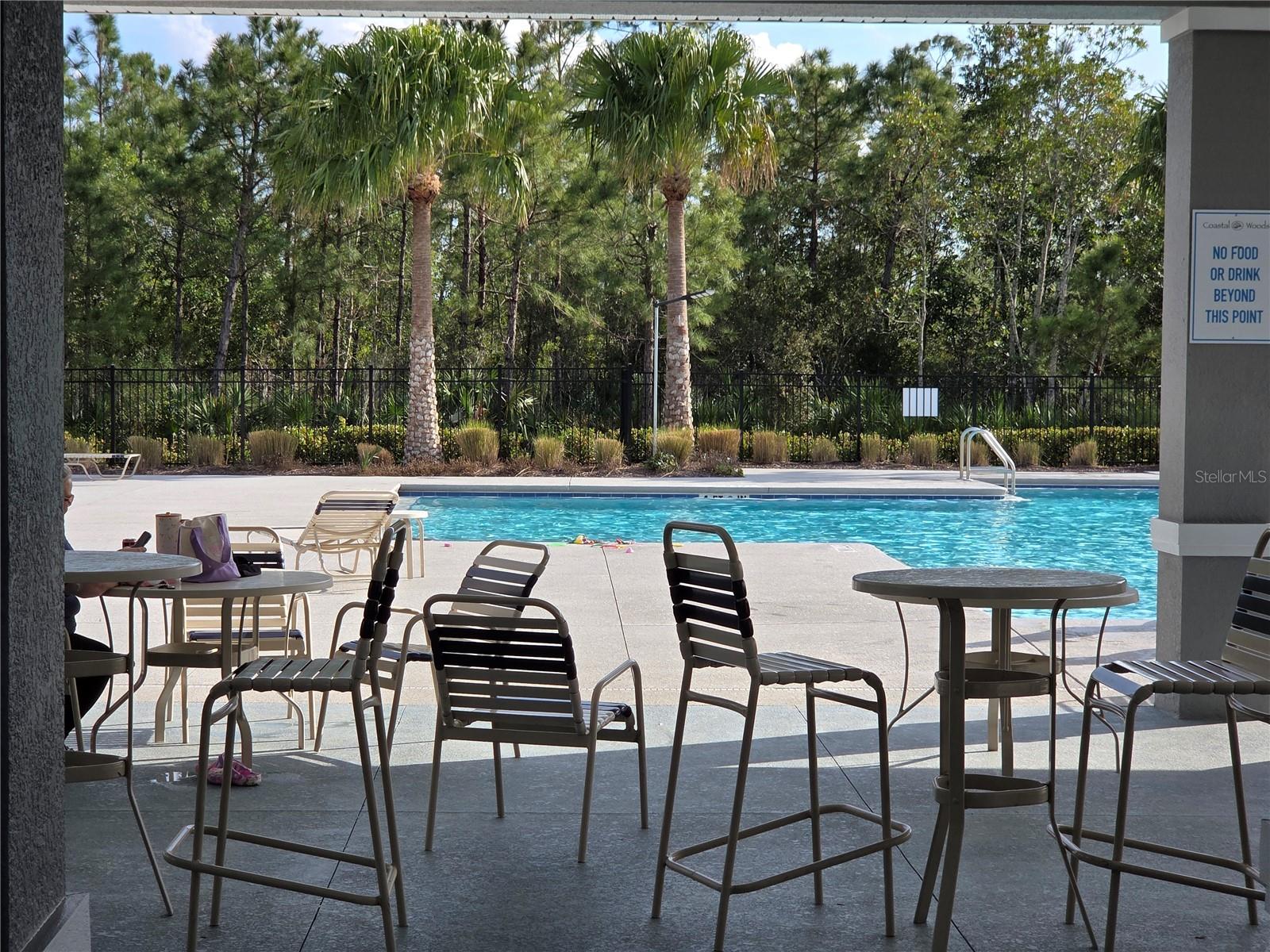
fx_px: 2531
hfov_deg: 28.2
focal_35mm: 69
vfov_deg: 21.3
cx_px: 635
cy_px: 476
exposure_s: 1/671
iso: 25
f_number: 2.4
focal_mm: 7
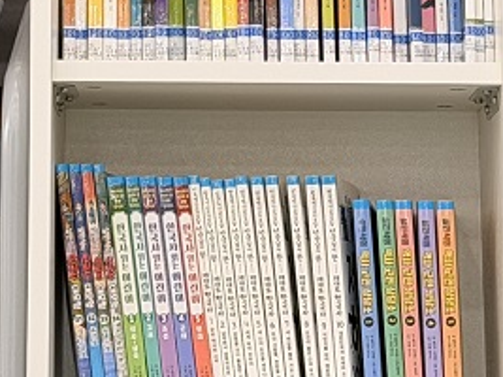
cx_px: 87
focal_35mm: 230
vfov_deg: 6.2
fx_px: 3341
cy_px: -481
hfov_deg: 8.6
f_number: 1.78
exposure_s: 1/60
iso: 100
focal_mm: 6.76
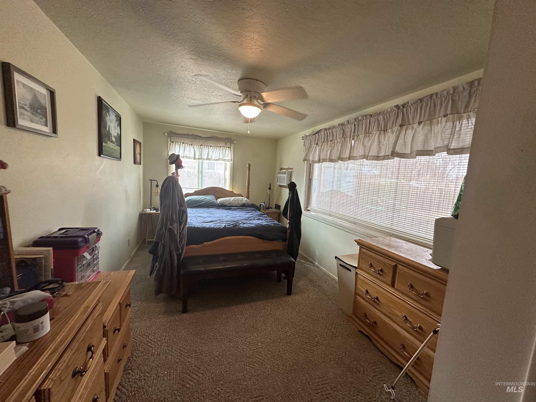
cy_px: 201
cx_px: 268
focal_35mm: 14
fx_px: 217
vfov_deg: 85.7
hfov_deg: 102.1
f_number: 2.2
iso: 200
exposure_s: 1/99
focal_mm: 2.22
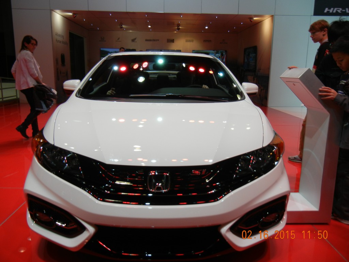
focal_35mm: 30
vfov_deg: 46.8
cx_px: 174
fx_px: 302
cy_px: 131
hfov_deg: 60.0
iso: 160
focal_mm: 5.4
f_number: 3.5
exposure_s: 1/208
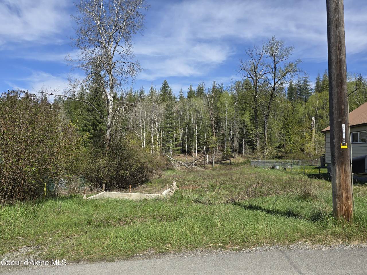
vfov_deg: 58.9
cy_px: 138
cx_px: 184
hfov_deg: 73.9
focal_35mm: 23
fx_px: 244
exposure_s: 1/942
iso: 12
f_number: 1.7
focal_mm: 6.3
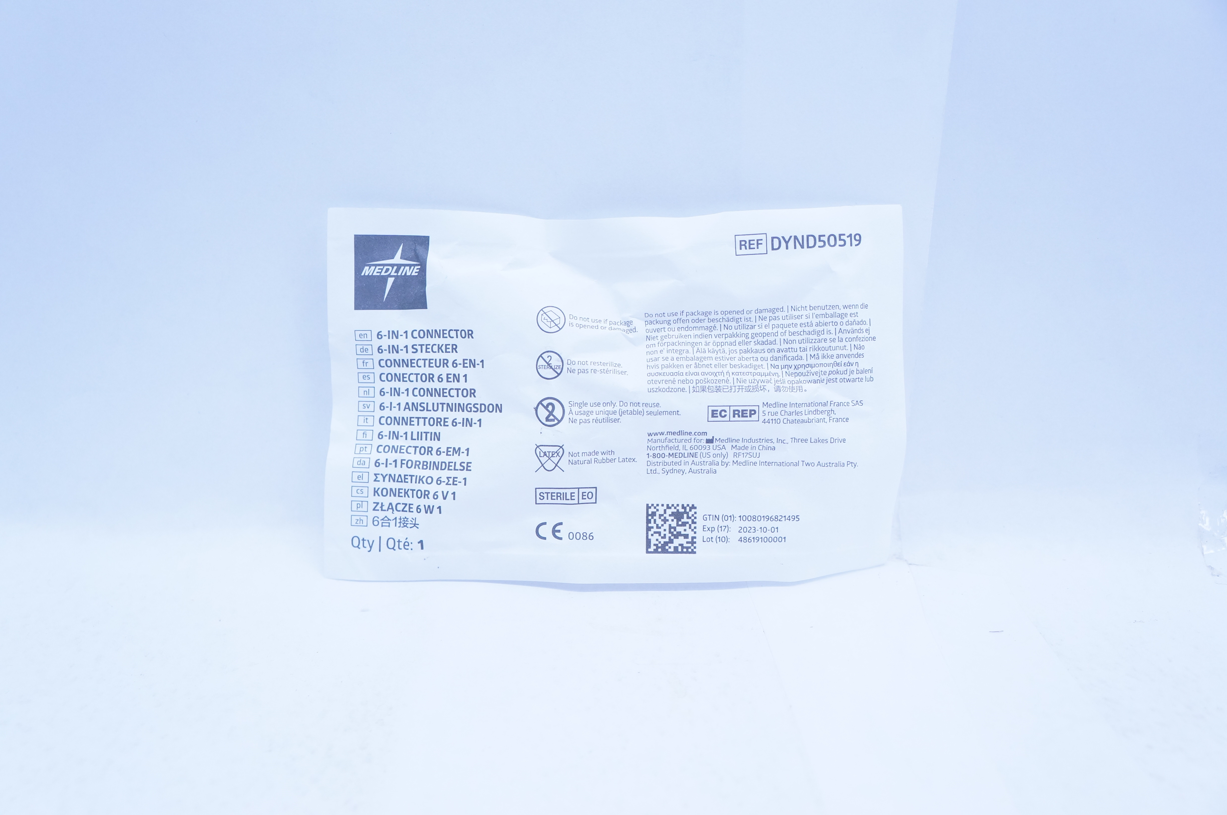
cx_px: 614
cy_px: 408
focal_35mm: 33
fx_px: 1124
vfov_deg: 39.9
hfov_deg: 57.3
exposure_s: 1/200
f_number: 4.5
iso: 800
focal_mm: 22
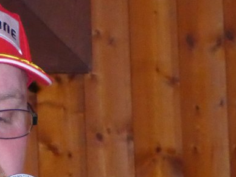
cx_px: -57
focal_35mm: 422
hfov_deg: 4.7
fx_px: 2877
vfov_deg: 3.5
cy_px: 161
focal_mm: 25.9
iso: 1600
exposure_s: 1/60
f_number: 5.4
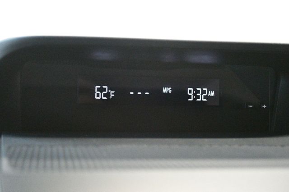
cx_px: 144
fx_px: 481
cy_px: 96
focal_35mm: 60
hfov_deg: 33.4
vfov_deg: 22.6
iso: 11400
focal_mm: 40
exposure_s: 1/60
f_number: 5.3
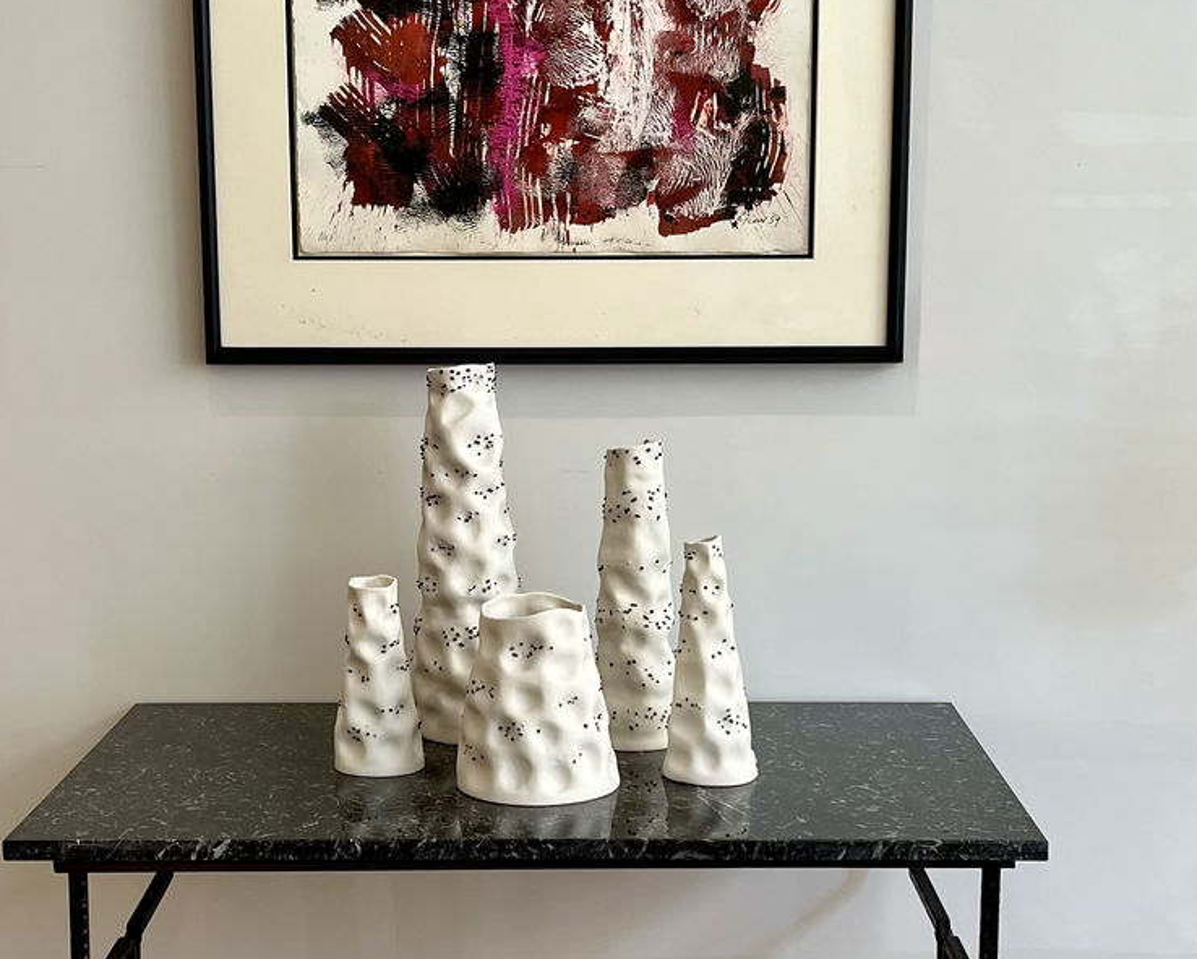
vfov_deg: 27.6
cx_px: 569
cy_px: 445
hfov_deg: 34.1
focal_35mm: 55
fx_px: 1949
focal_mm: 5.1
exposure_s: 1/122
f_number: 1.6
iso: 64
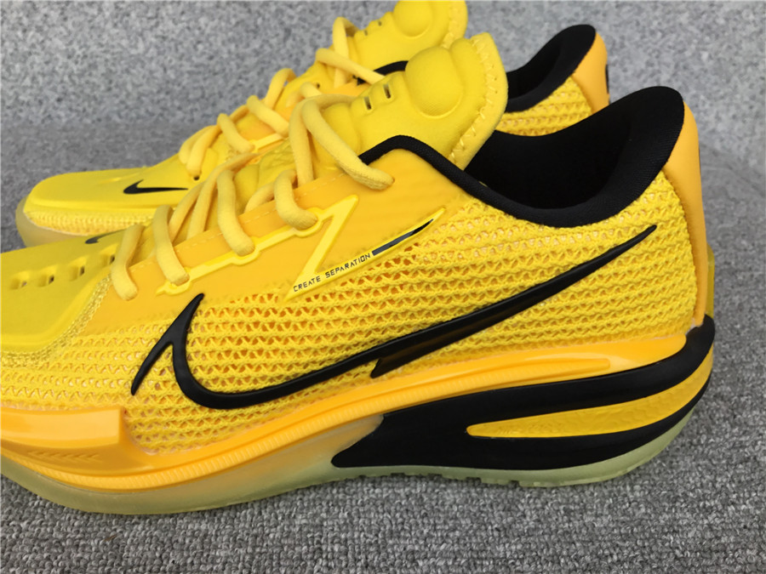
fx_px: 686
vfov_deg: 45.4
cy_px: 287
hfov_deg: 58.4
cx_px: 383
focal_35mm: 31
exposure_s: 1/409
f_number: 2.4
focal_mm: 3.3
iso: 25
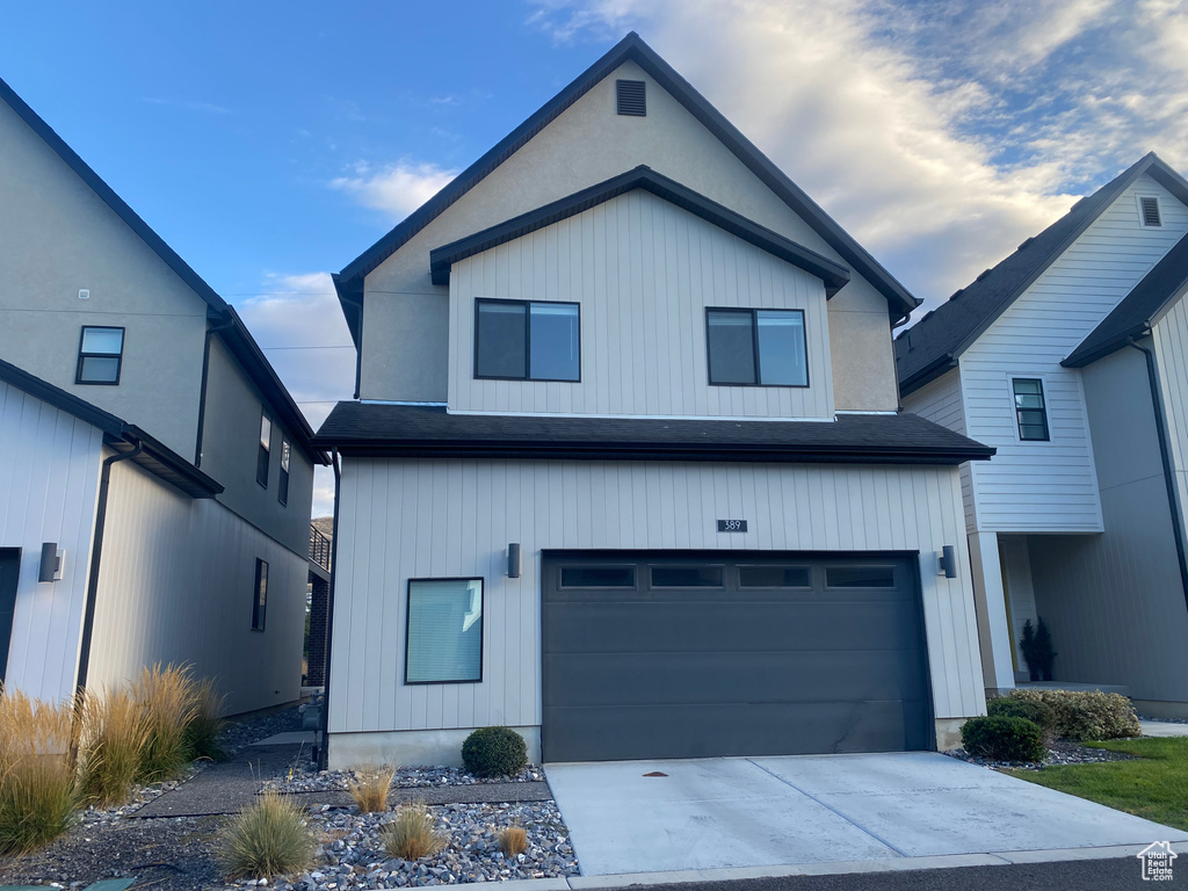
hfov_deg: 67.3
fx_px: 892
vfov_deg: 53.1
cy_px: 446
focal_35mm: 26
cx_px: 594
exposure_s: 1/458
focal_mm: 4.25
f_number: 1.8
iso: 32
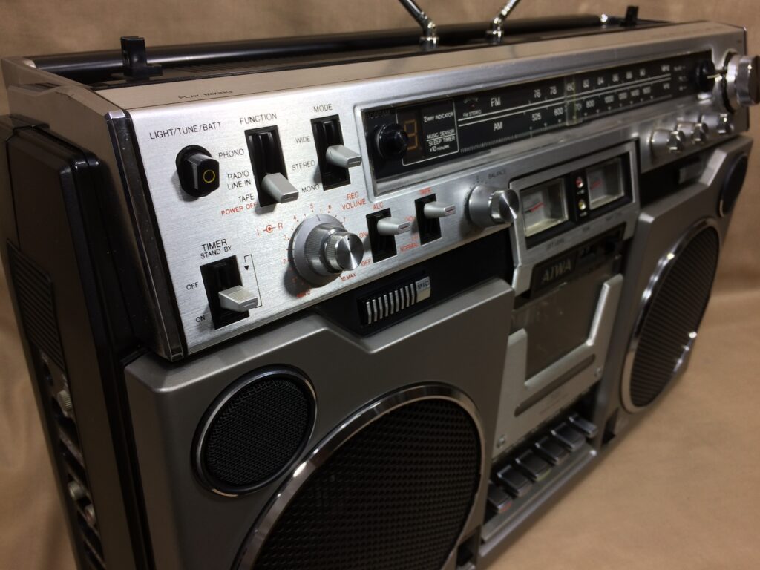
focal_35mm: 29
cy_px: 285
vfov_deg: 48.2
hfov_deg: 61.7
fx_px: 637
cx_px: 380
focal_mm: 4.15
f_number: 2.2
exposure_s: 1/40
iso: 32
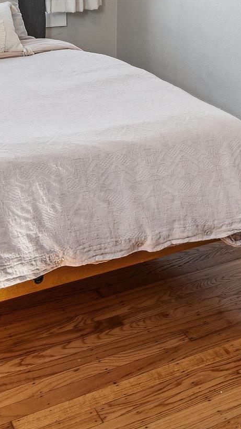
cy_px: -57
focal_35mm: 55
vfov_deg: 32.6
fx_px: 625
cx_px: 146
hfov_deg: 21.8
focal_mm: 14
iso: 100
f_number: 9
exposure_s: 1/8
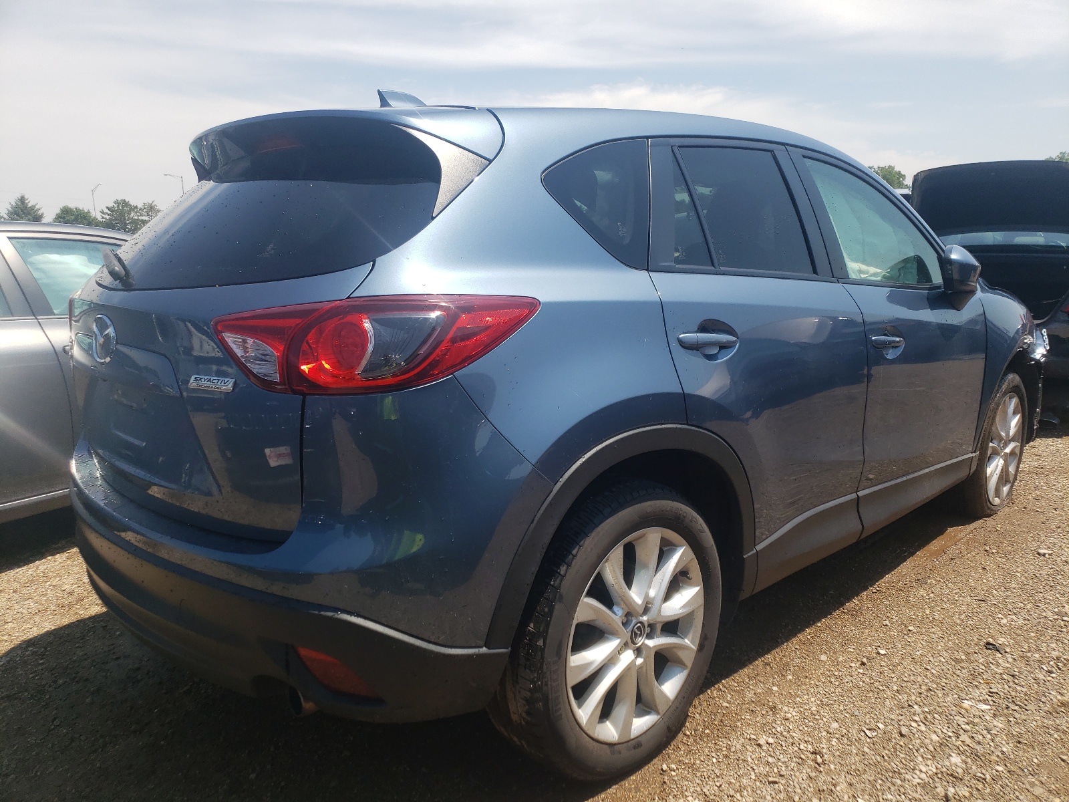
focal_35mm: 26
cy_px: 401
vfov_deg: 53.1
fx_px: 803
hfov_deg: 67.3
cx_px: 534
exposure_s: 1/2500
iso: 50
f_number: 1.5
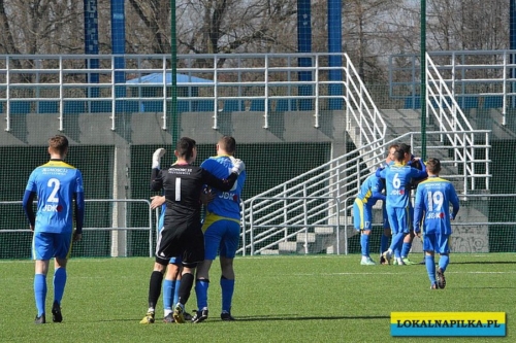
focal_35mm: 450
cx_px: 258
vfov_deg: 3.1
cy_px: 172
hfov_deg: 4.6
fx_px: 6448
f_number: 16
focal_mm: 300
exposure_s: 1/2000
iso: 3200
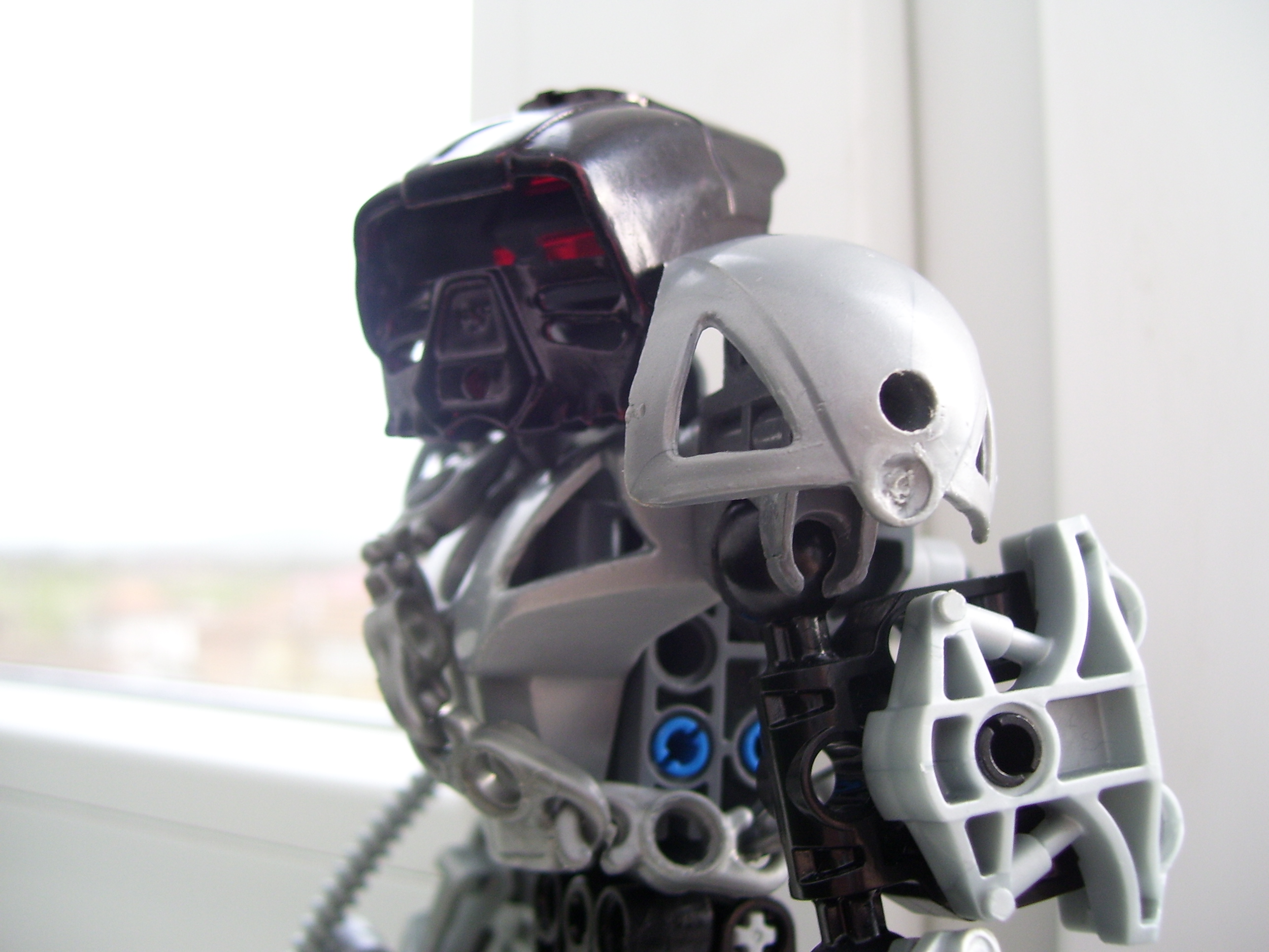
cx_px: 634
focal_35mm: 37
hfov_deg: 50.1
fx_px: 1356
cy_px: 476
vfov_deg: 38.7
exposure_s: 1/60
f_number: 2.7
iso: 80
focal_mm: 6
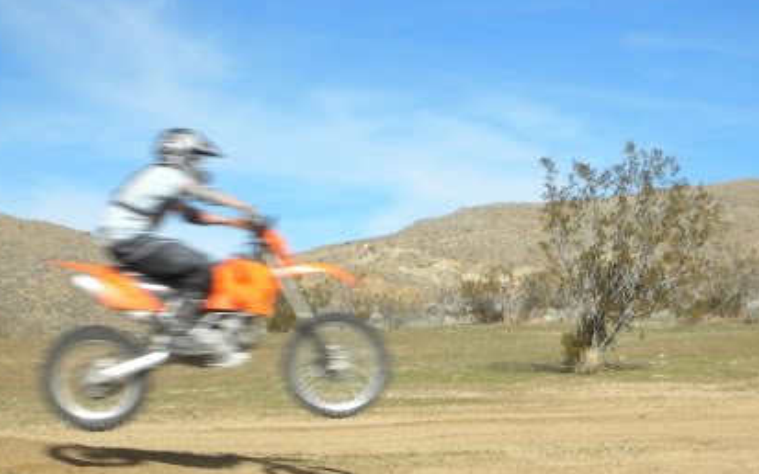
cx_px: 502
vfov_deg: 16.8
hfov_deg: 27.0
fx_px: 1572
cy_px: 457
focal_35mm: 76
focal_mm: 6.6
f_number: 10
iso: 64
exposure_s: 1/144
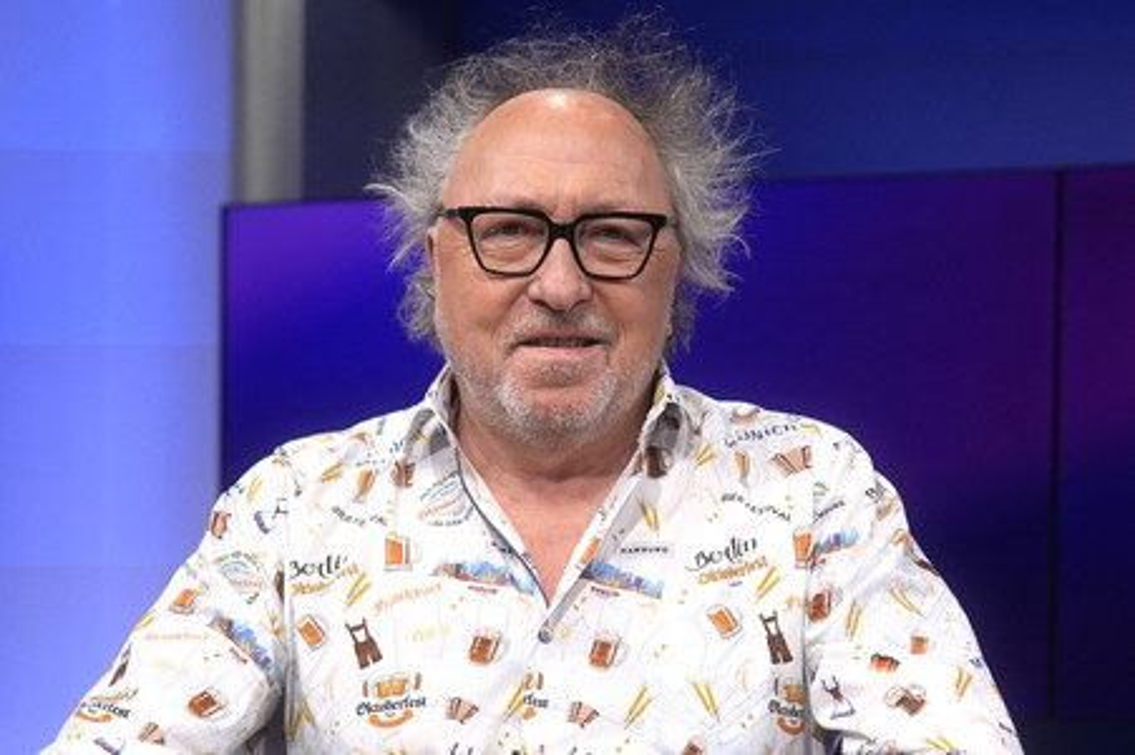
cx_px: 568
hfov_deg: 43.6
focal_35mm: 45
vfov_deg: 29.8
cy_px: 378
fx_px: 1418
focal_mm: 30
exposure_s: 1/400
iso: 640
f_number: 2.2
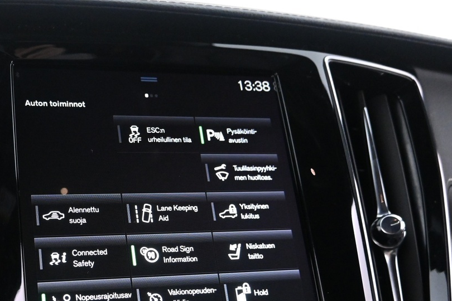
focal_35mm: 48
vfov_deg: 27.3
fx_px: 603
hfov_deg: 40.3
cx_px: 128
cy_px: 256
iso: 3200
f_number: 3.5
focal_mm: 16
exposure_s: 1/25
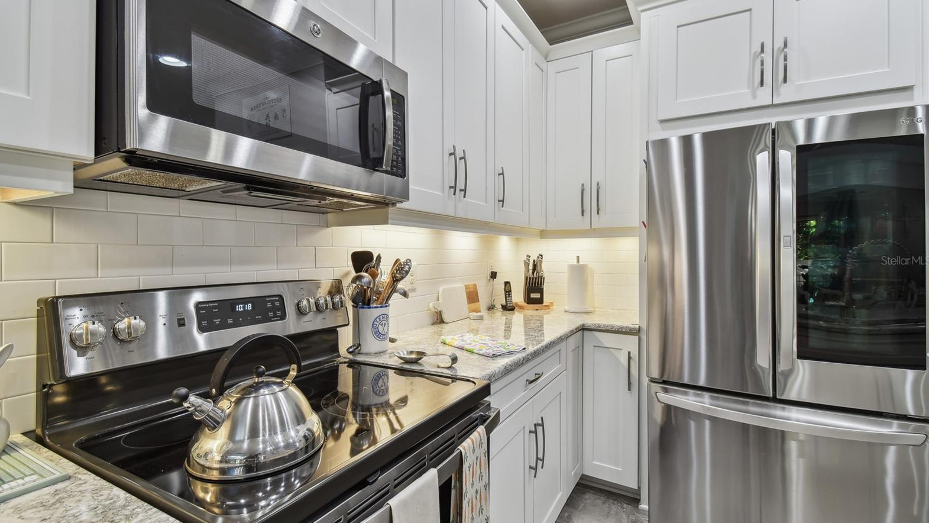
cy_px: 260
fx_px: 394
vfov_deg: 67.1
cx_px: 461
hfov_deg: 99.4
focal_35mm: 16
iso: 100
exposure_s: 1/5
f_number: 7.1
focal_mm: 10
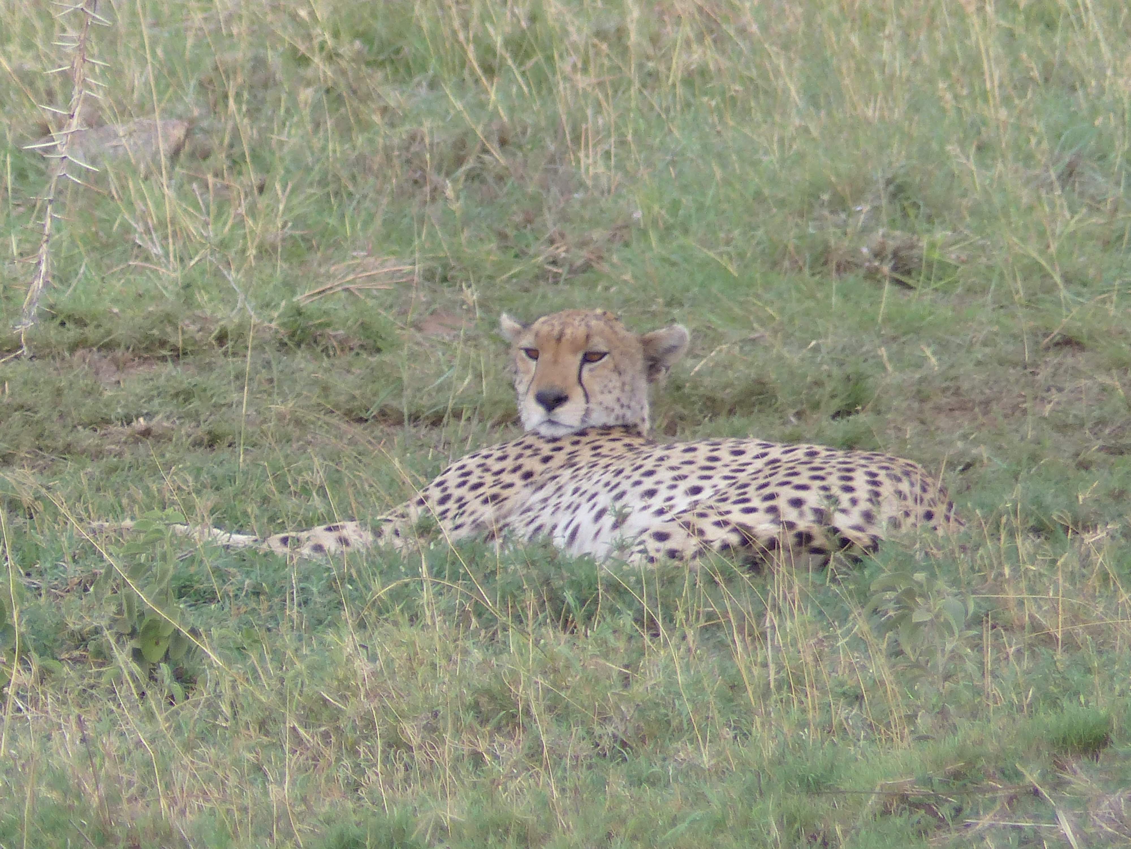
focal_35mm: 1200
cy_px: 424
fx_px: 39207
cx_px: 566
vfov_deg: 1.2
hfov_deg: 1.7
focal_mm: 108
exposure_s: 1/500
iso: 100
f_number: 2.8
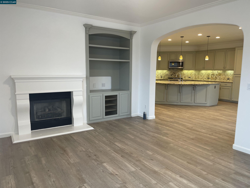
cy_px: 94
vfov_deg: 54.9
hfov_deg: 69.4
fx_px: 181
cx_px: 125
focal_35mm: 25
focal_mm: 5.1
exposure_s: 1/60
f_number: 1.6
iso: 80
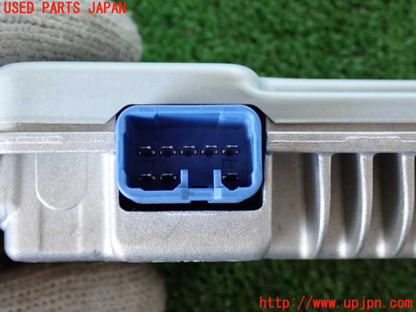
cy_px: 156
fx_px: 697
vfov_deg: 25.2
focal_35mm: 58
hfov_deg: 33.2
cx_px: 208
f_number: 3.5
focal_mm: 10.35
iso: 800
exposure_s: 1/40
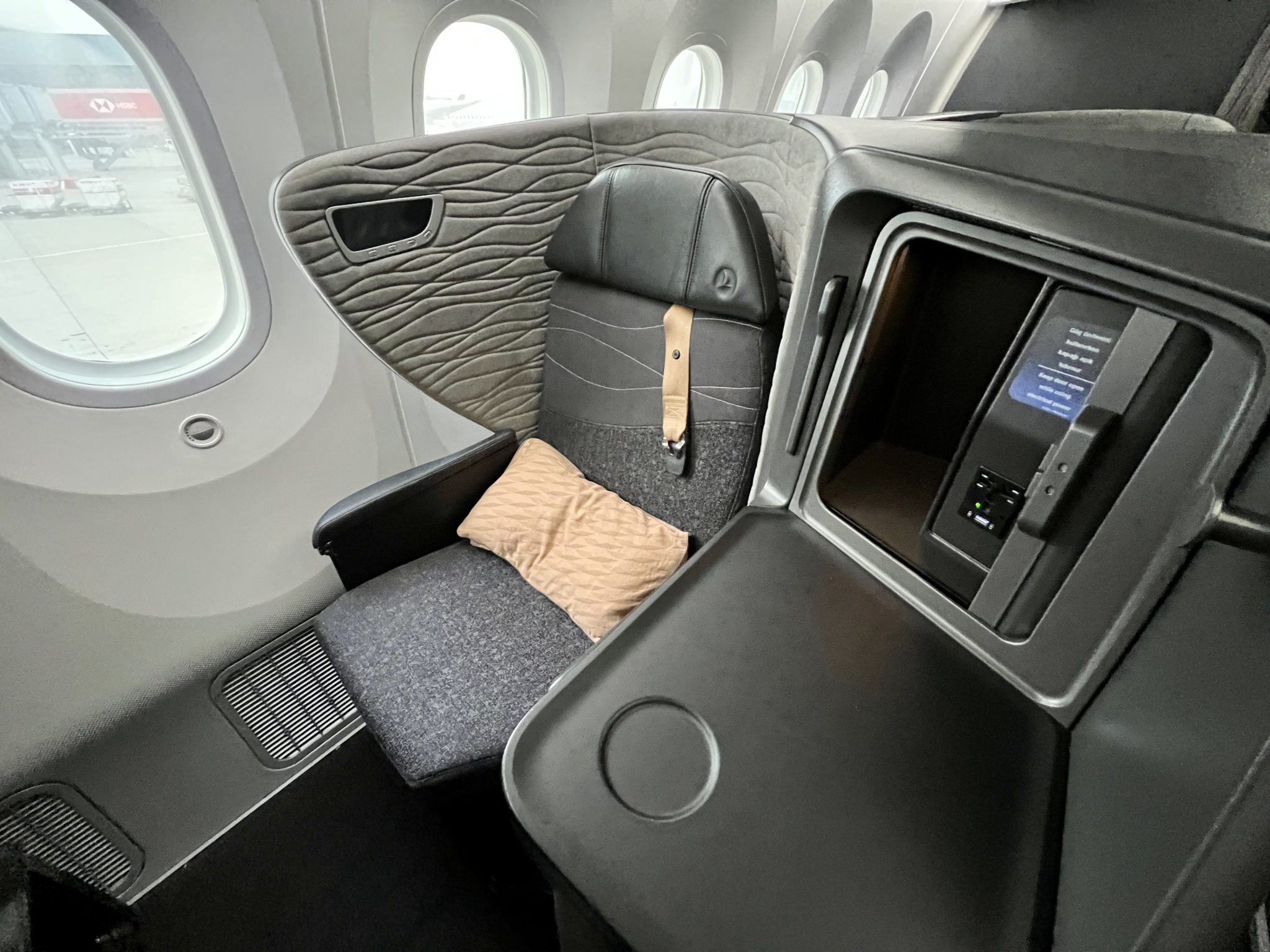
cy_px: 476
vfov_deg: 89.9
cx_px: 635
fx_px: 477
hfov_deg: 106.2
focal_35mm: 13
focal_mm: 1.57
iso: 1000
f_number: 1.8
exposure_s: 1/48
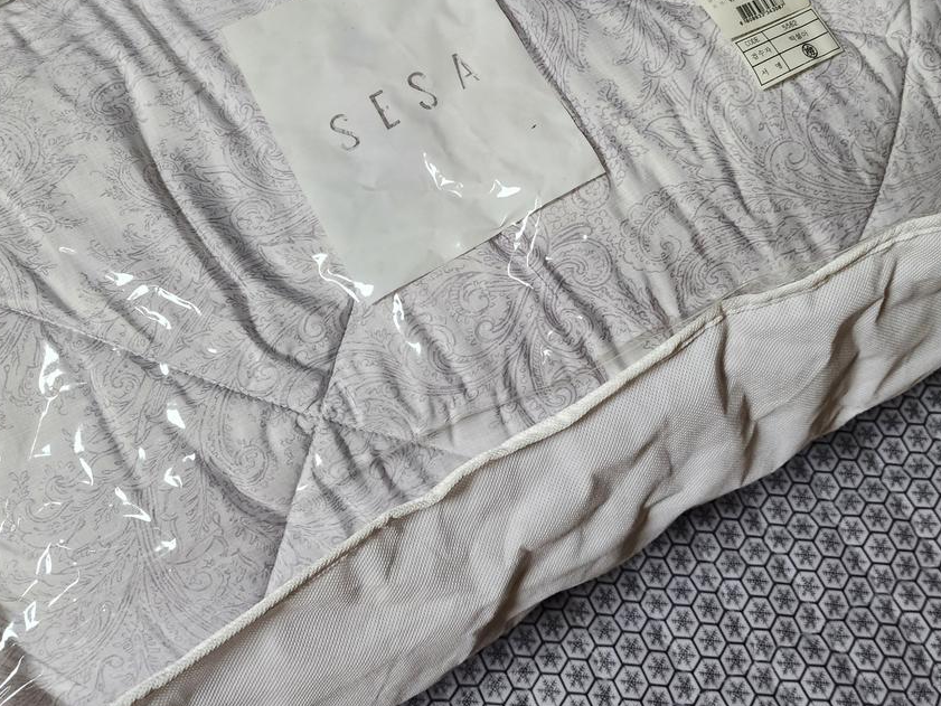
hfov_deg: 52.6
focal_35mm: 35
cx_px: 454
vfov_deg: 40.3
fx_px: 952
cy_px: 253
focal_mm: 6.4
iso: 320
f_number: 1.8
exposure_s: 1/120
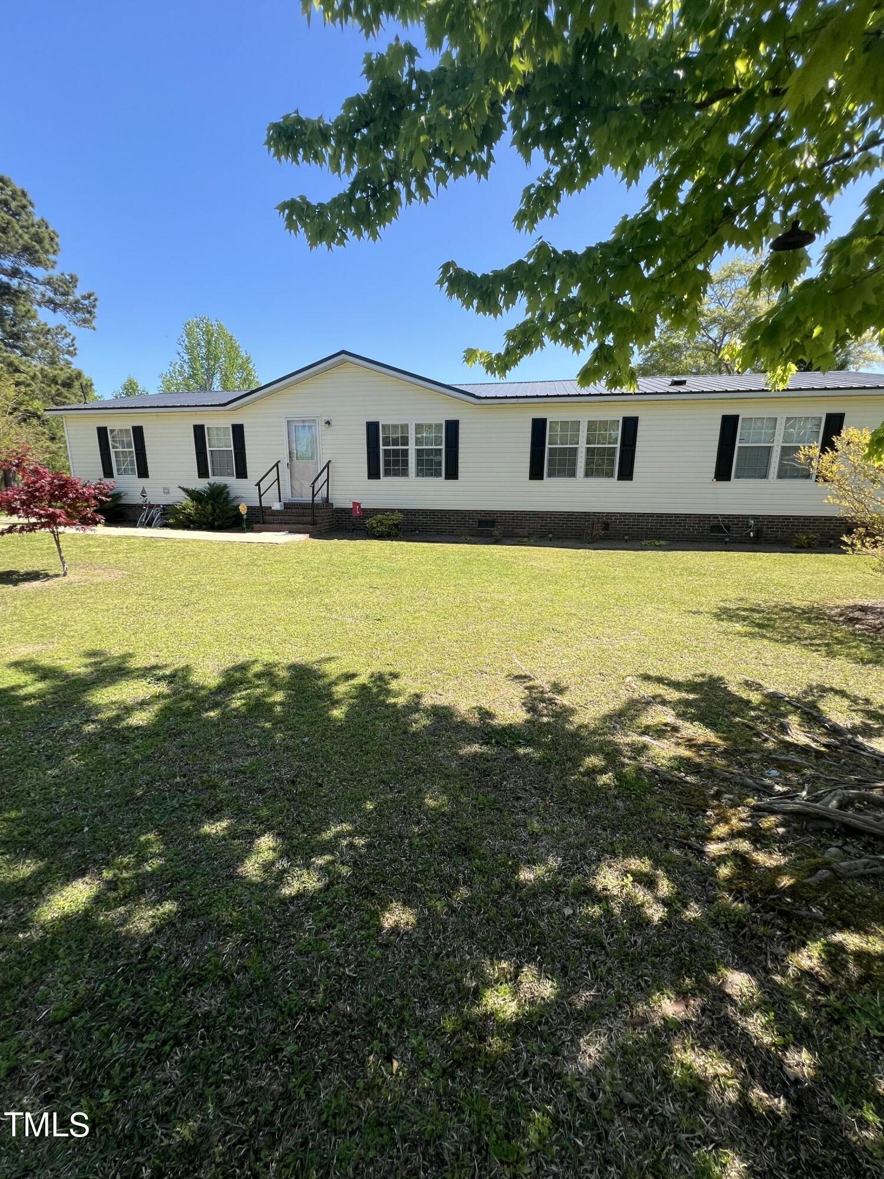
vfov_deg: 106.2
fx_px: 443
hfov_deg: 89.9
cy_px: 590
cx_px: 442
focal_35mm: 13
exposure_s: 1/763
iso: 32
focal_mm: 1.57
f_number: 1.8
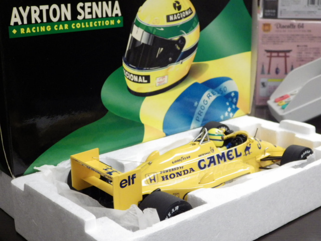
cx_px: 160
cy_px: 120
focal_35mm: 59
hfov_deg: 32.7
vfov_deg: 24.8
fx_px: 547
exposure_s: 1/60
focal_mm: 10.7
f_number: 4
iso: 800
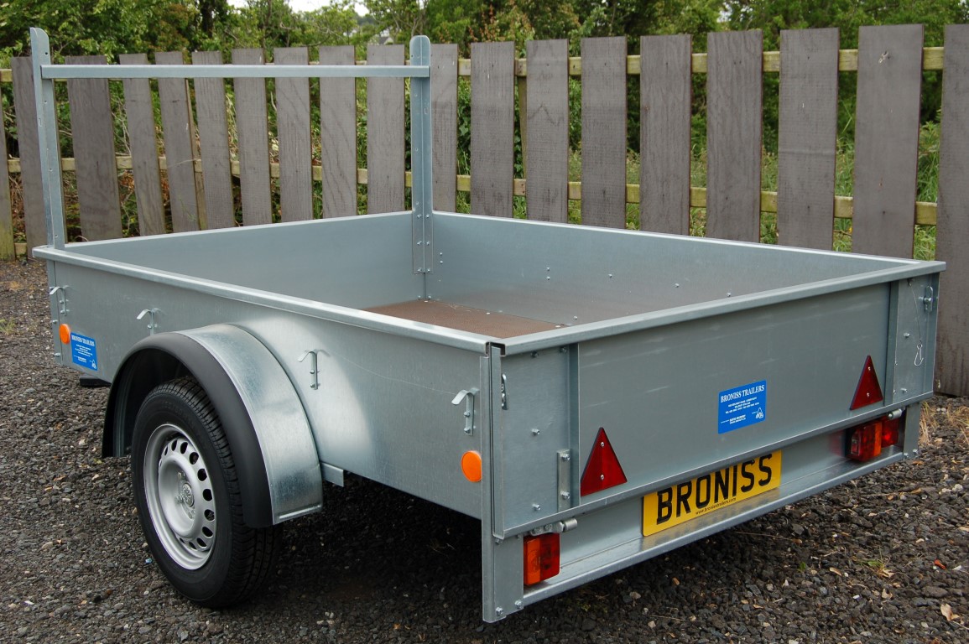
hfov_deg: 43.6
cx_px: 484
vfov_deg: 29.8
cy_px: 322
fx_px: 1210
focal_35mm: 45
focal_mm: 30
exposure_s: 1/160
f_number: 6.3
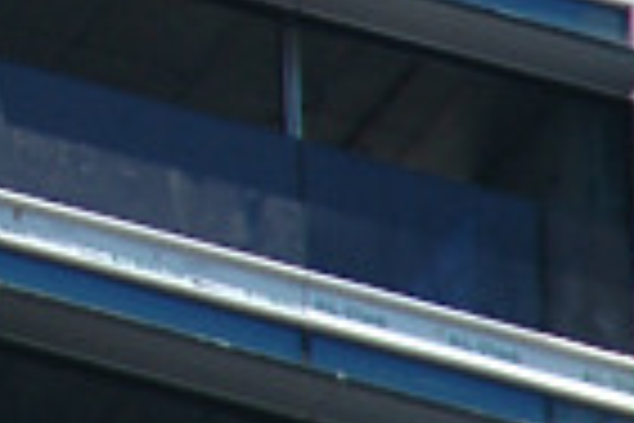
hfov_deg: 1.1
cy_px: -315
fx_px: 33705
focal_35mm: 1914
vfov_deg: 0.7
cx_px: -625
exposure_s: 1/640
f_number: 6.3
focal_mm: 200
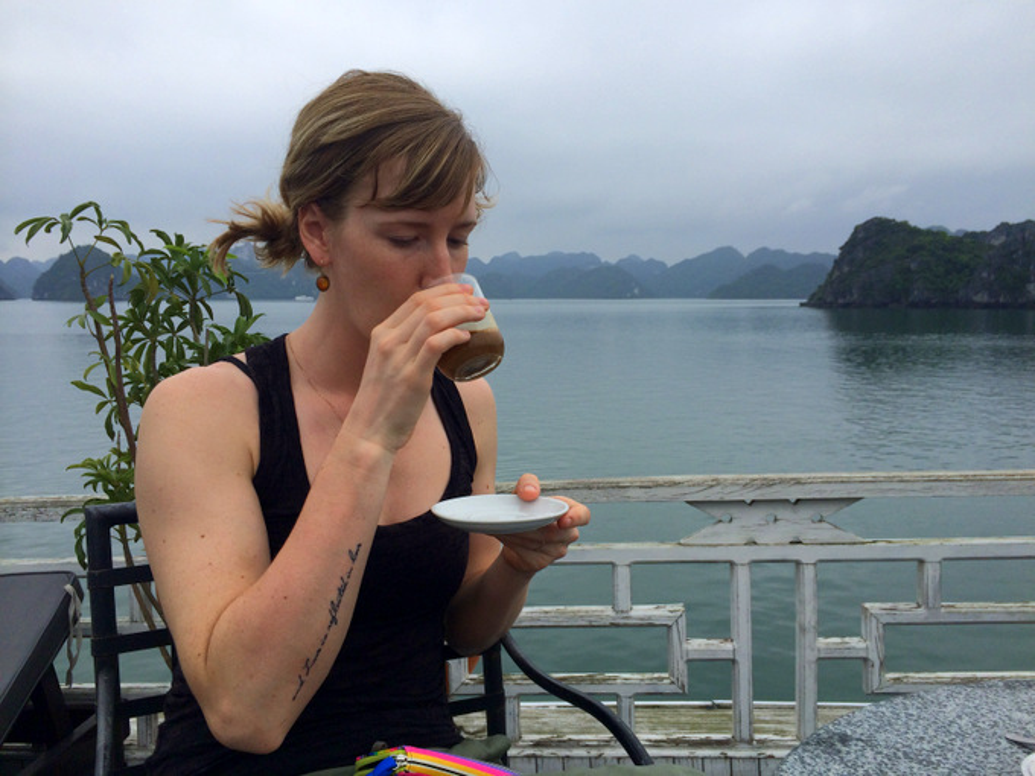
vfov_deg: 46.8
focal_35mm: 30
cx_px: 518
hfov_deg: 60.0
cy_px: 388
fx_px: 897
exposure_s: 1/1642
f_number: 2.2
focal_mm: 4.12
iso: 32
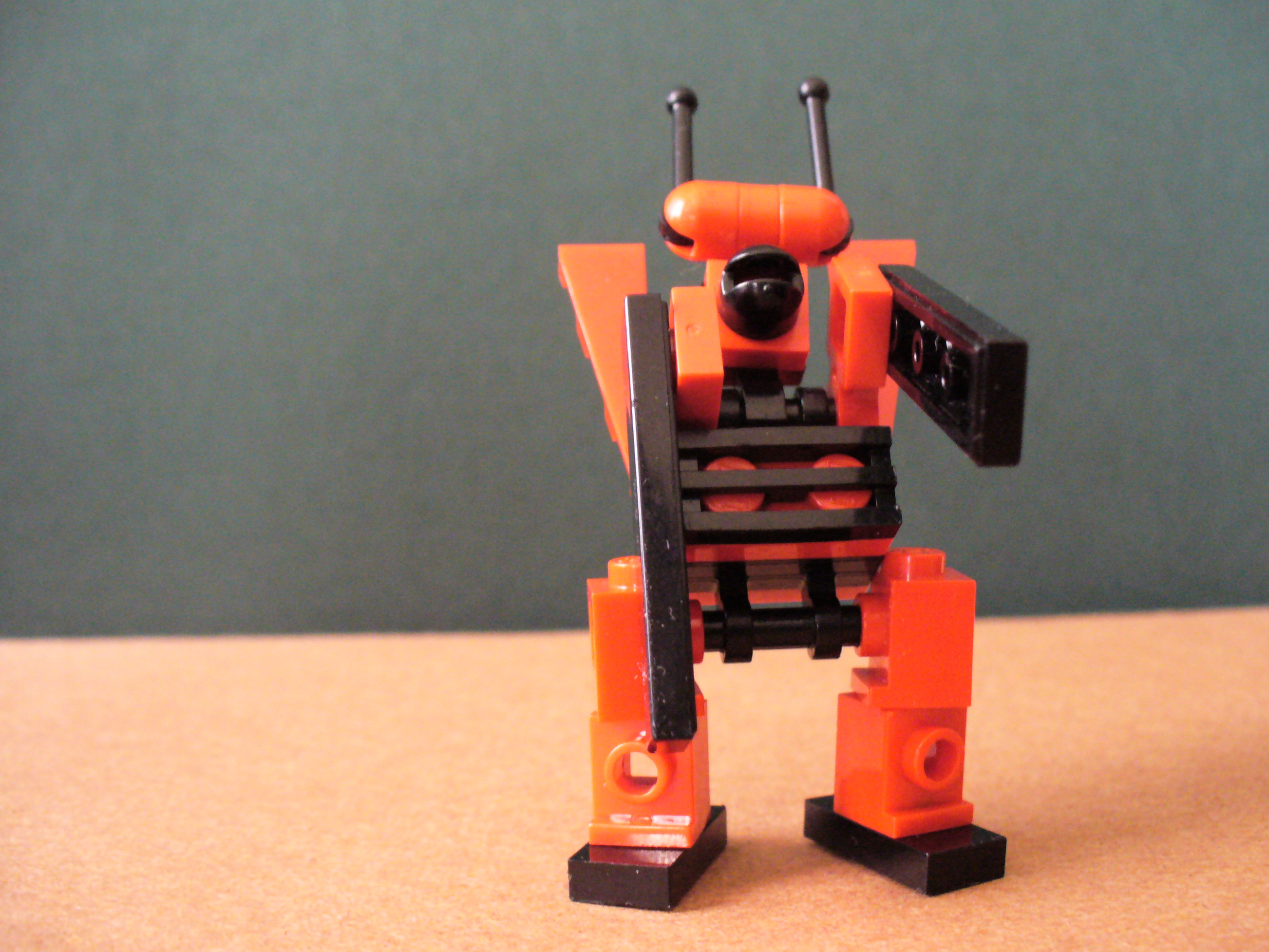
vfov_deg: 36.0
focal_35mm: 40
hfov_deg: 46.8
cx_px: 679
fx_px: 1466
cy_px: 460
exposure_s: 1/10
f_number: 2.8
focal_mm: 6.1
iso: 400
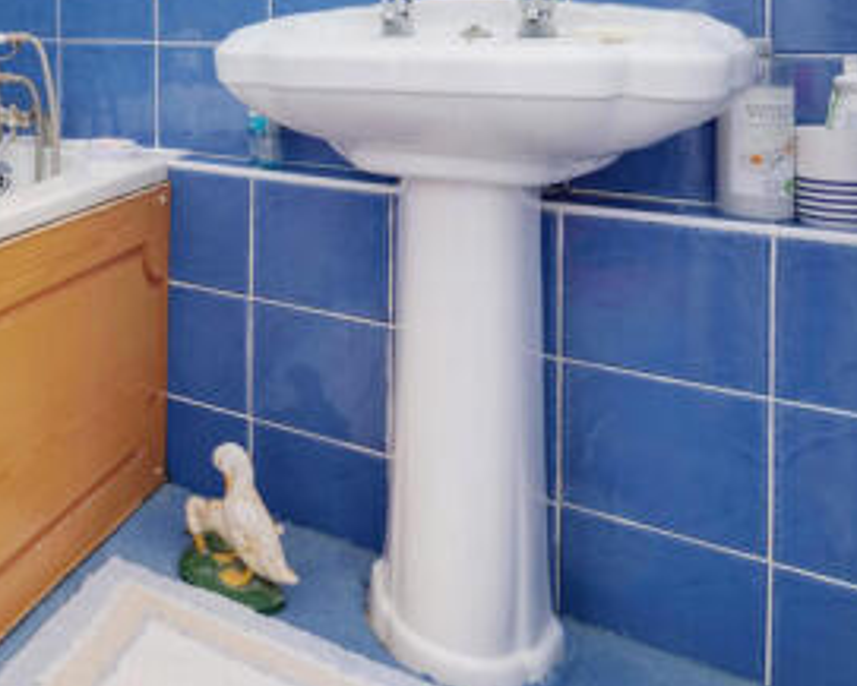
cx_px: -163
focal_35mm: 34
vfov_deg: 39.4
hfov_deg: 39.1
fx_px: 863
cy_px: 36
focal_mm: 10
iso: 400
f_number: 9
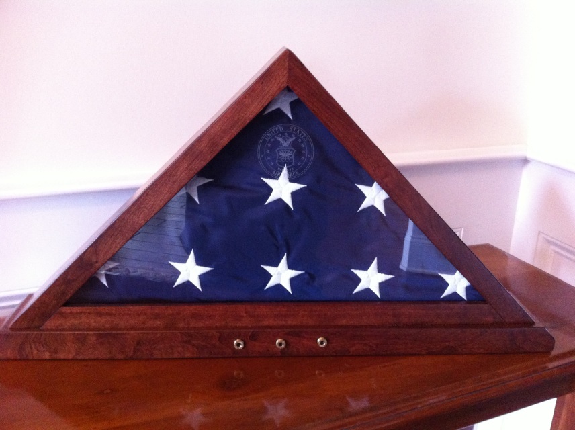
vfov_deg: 40.6
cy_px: 215
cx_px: 288
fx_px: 581
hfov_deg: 52.7
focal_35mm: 35
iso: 500
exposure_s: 1/15
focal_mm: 3.85
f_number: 2.8
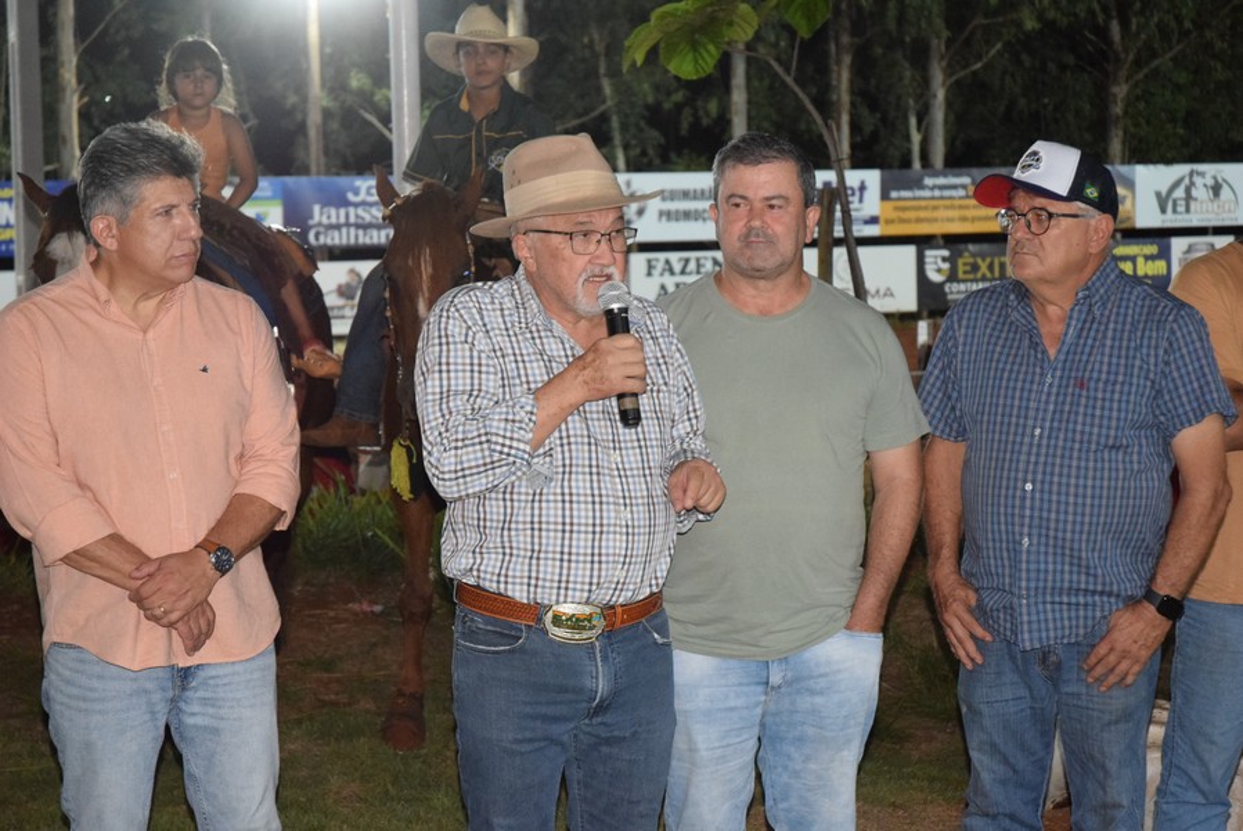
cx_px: 622
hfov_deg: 24.6
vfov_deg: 16.6
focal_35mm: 82
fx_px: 2850
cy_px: 416
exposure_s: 1/60
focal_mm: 55
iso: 3200
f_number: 4.5
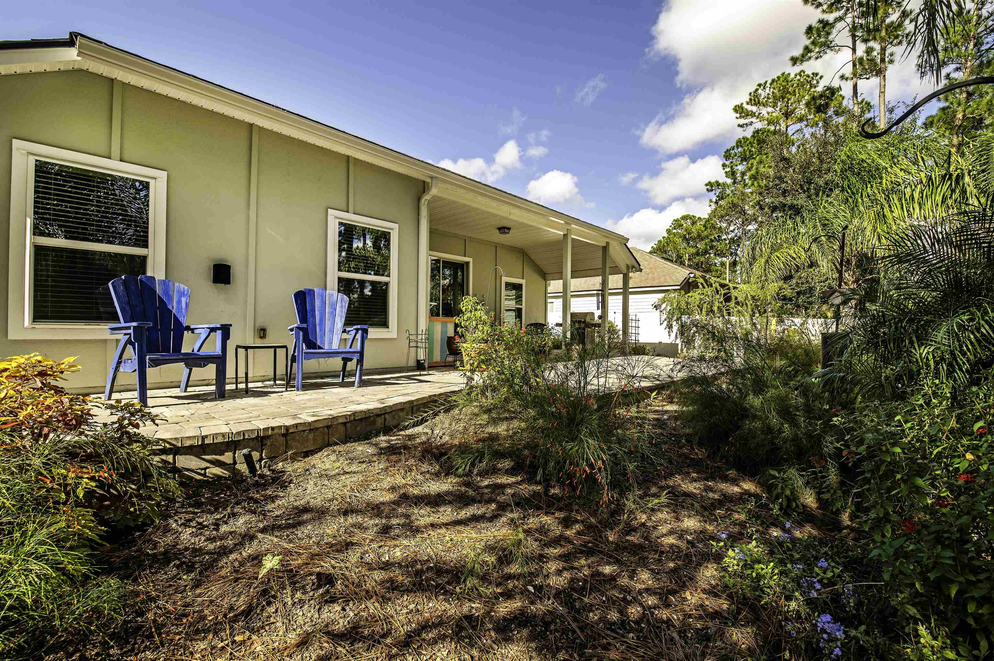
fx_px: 414
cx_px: 497
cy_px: 330
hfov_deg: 100.4
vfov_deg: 77.2
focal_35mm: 15
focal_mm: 15
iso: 320
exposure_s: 1/400
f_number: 6.3
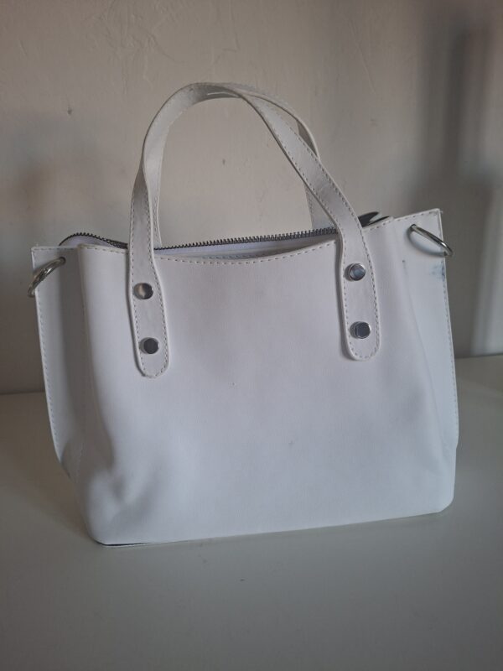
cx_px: 252
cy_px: 336
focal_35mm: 23
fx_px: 446
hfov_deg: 58.9
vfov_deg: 73.9
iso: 320
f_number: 1.8
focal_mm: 5.54
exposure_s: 1/120
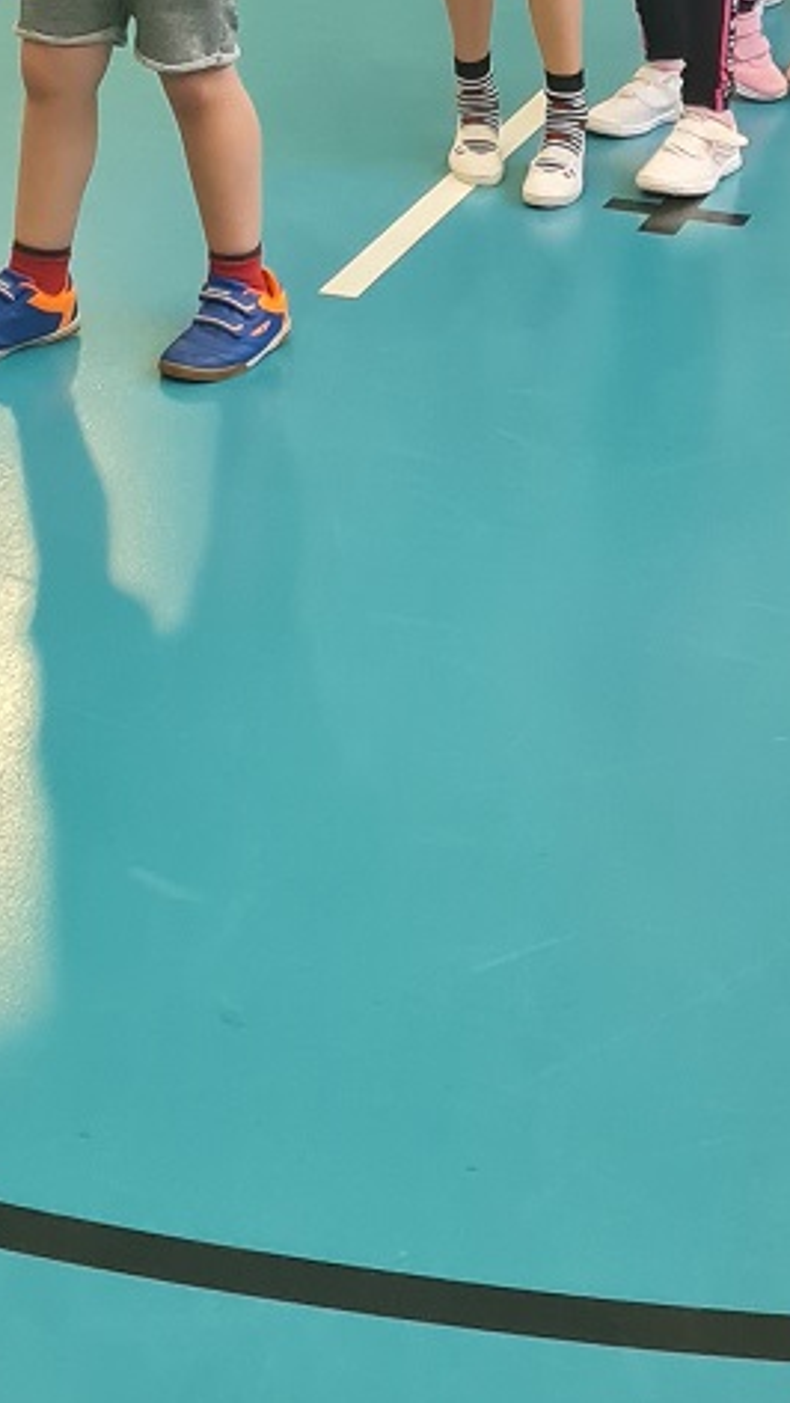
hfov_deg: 12.6
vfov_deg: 20.5
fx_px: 3570
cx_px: 175
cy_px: -366
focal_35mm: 96
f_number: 1.8
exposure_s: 1/100
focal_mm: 5.4
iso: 200
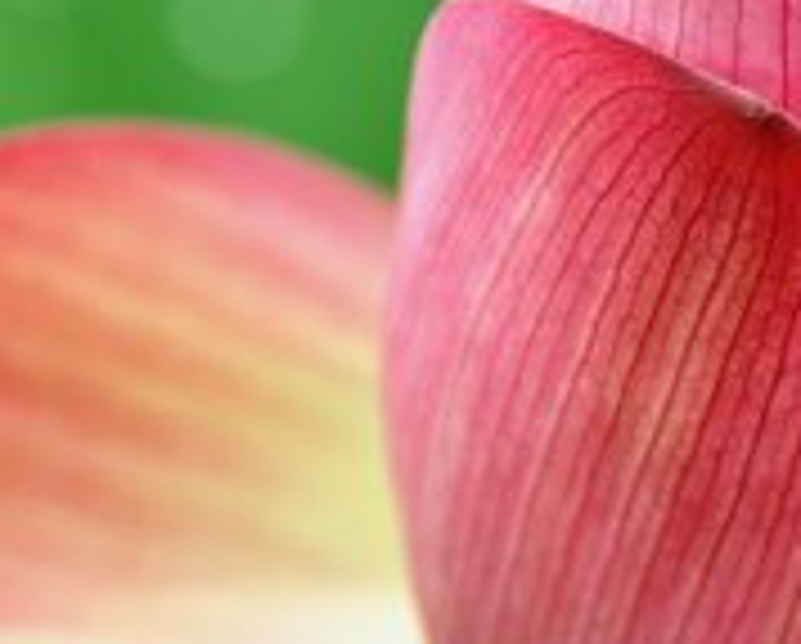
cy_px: 525
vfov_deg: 2.5
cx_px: 981
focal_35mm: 615
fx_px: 14604
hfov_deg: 3.1
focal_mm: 130
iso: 400
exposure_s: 1/800
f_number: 8
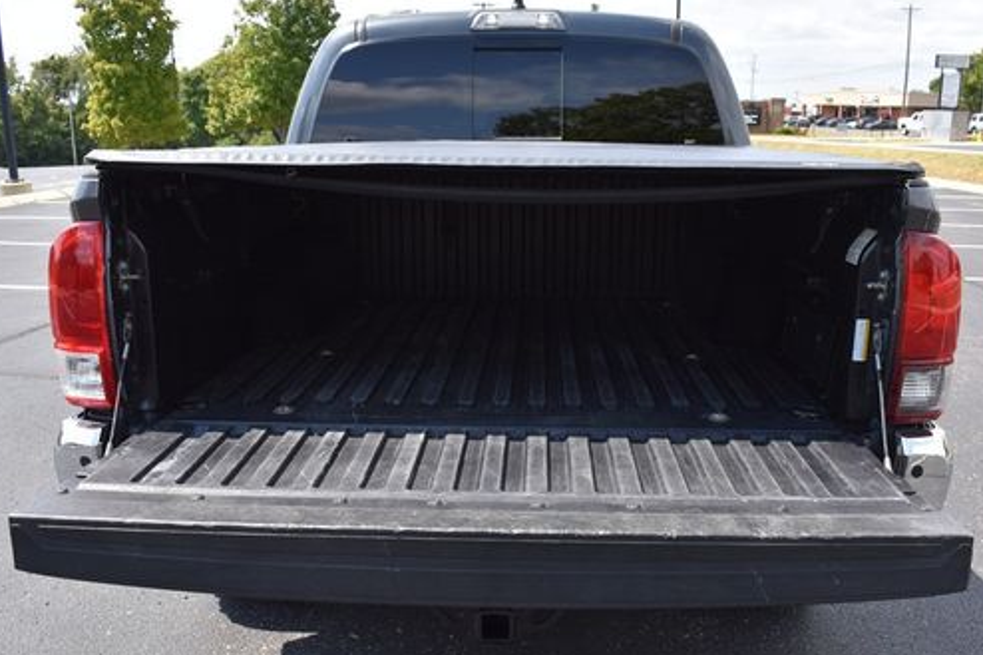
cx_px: 511
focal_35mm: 35
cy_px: 391
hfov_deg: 54.4
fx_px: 955
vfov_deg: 37.7
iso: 180
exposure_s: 1/250
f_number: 8
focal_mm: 18
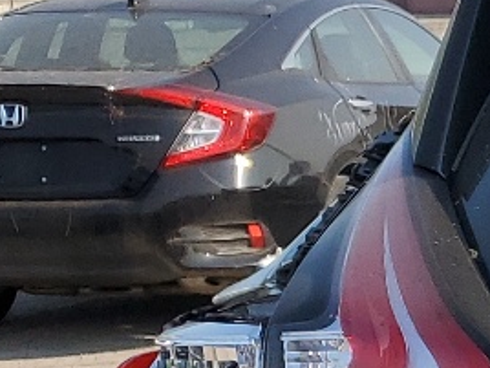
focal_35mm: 155
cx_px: 1293
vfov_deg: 9.3
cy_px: 544
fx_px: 2194
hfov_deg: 10.4
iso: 50
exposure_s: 1/3333
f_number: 1.5
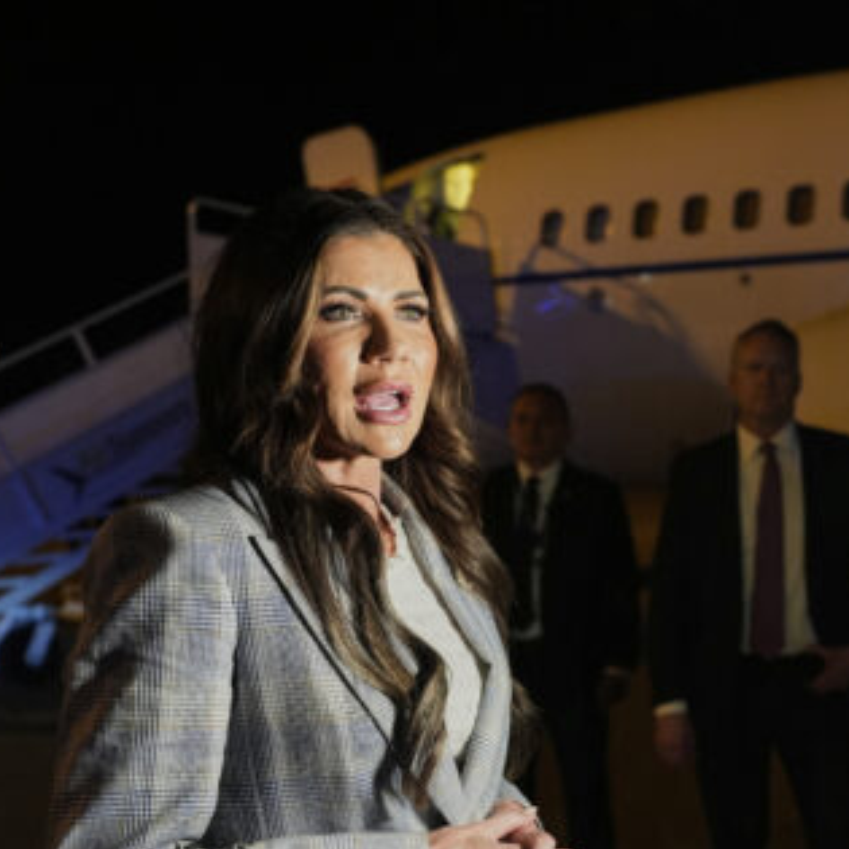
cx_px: 792
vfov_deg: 35.6
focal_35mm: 47
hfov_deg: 33.8
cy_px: 579
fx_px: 1304
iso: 1600
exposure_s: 1/125
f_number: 2.8
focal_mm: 25
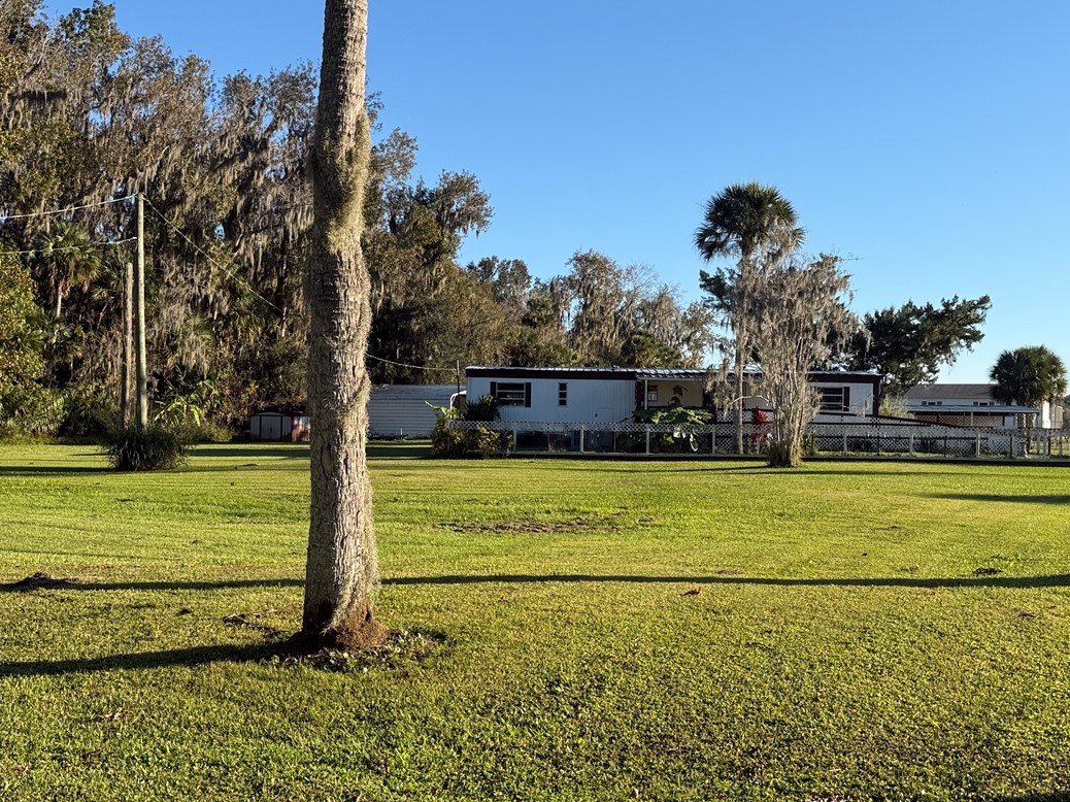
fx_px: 1143
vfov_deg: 38.6
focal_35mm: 37
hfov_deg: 49.6
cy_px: 428
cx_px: 672
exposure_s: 1/2907
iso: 80
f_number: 1.78
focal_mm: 6.76
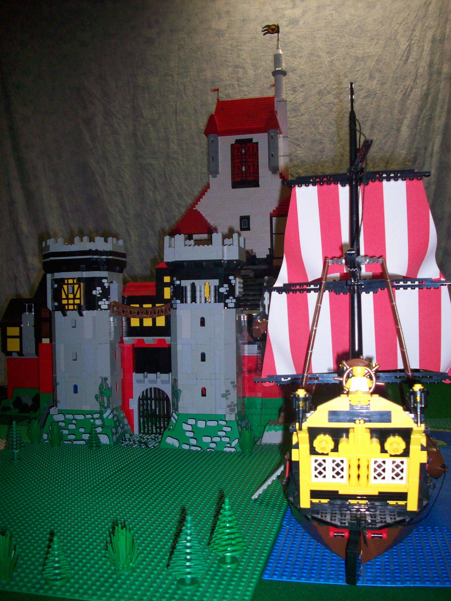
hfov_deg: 38.7
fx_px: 643
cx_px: 226
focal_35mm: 37
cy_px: 300
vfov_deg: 50.1
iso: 160
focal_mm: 6.2
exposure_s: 1/45
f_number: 2.8
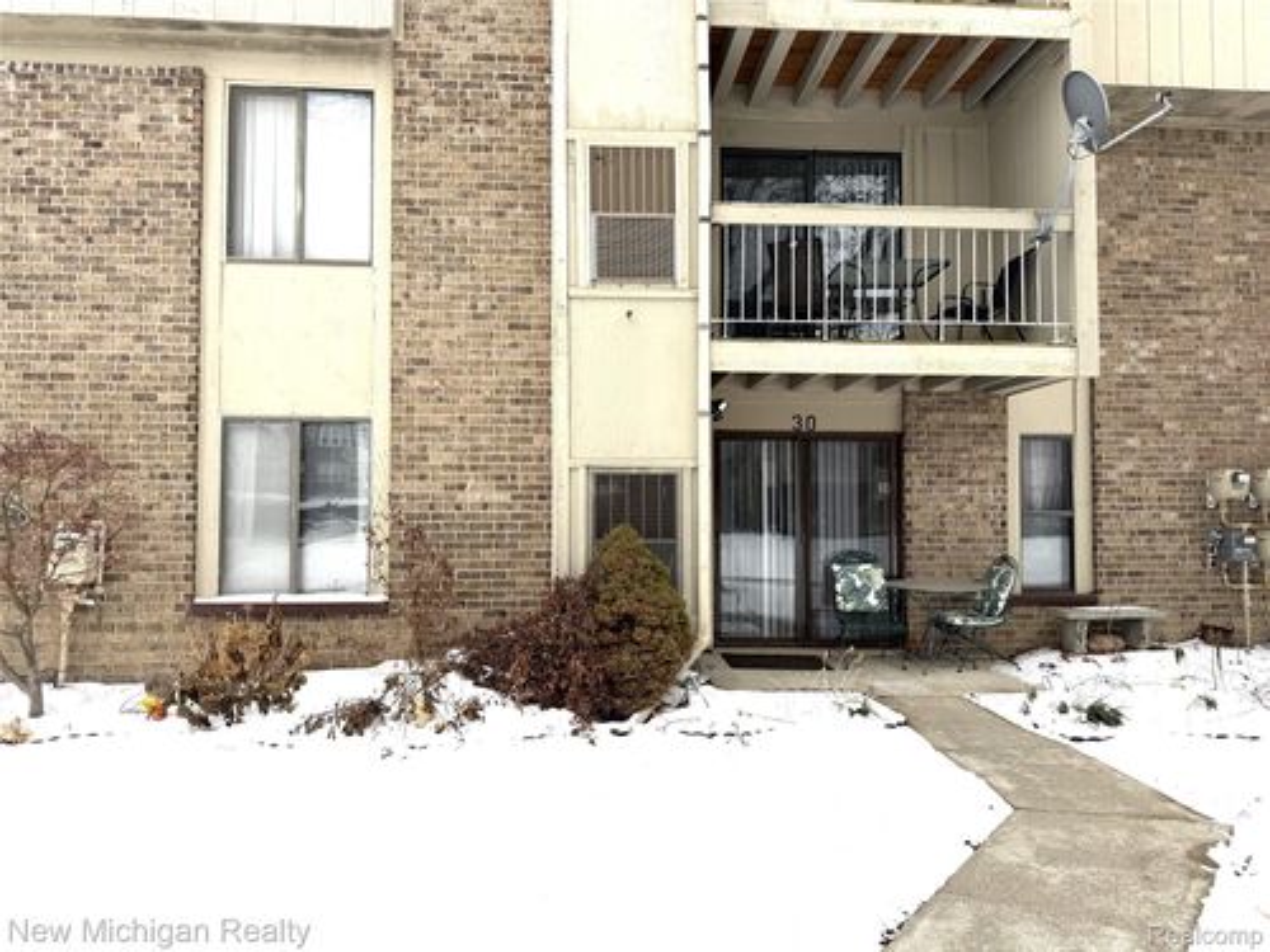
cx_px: 635
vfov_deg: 56.8
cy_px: 476
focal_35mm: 24
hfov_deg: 71.6
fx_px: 881
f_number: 1.78
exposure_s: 1/407
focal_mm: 6.76
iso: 80
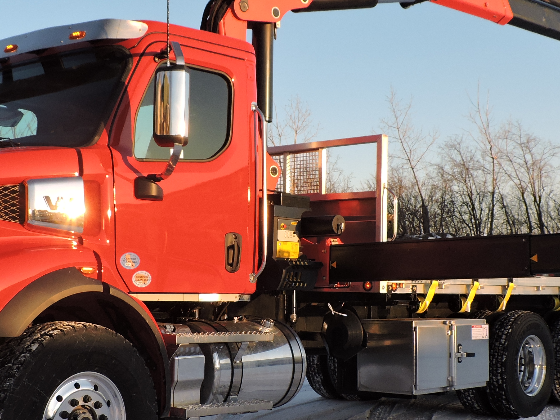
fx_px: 987
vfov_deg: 24.0
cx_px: 238
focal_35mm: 61
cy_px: 240
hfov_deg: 31.6
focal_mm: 5
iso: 100
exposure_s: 1/400
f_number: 3.1
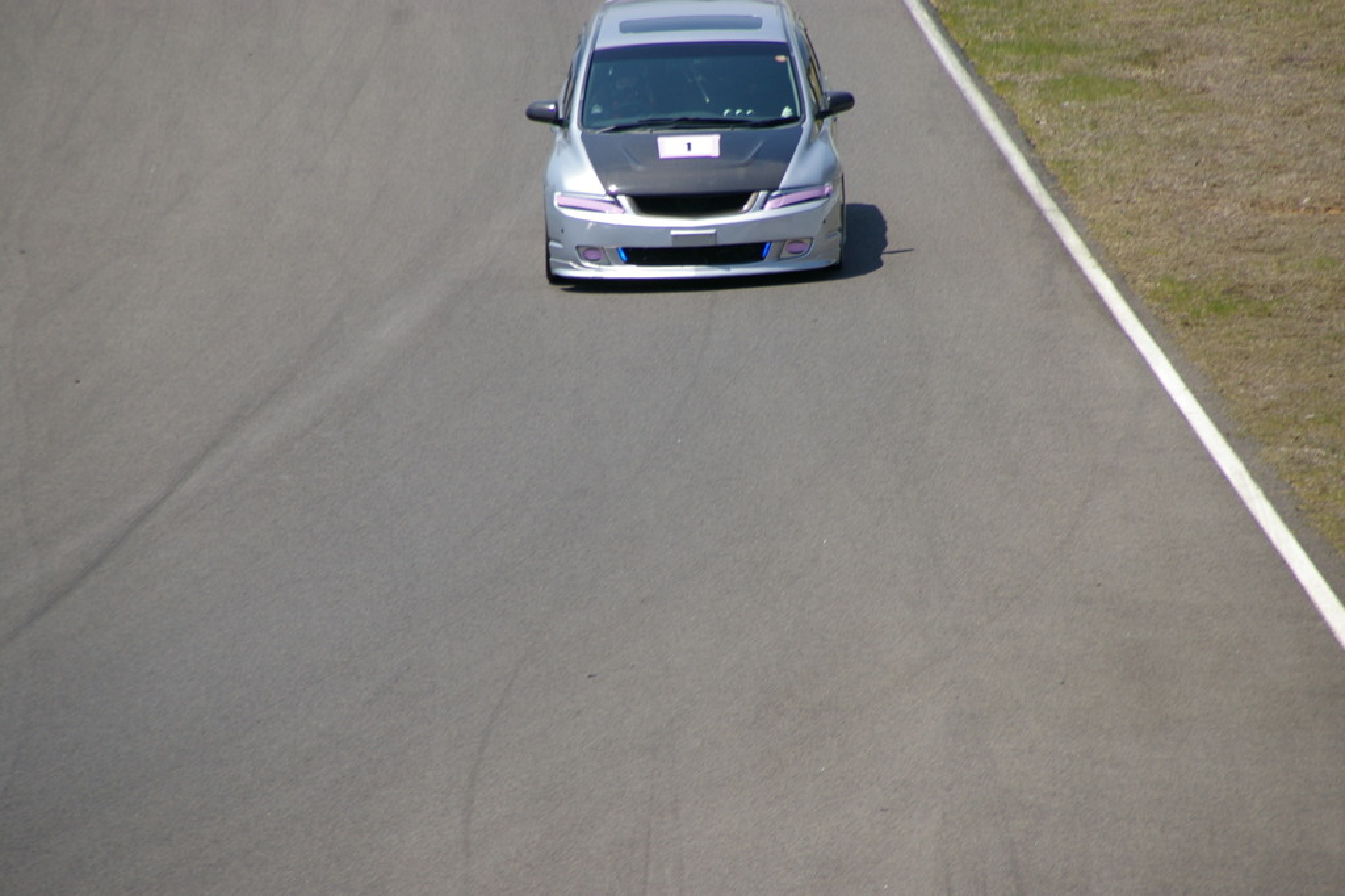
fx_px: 14005
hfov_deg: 5.5
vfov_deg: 3.7
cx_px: 672
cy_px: 448
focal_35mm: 375
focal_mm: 250
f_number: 9.5
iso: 200
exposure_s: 1/500
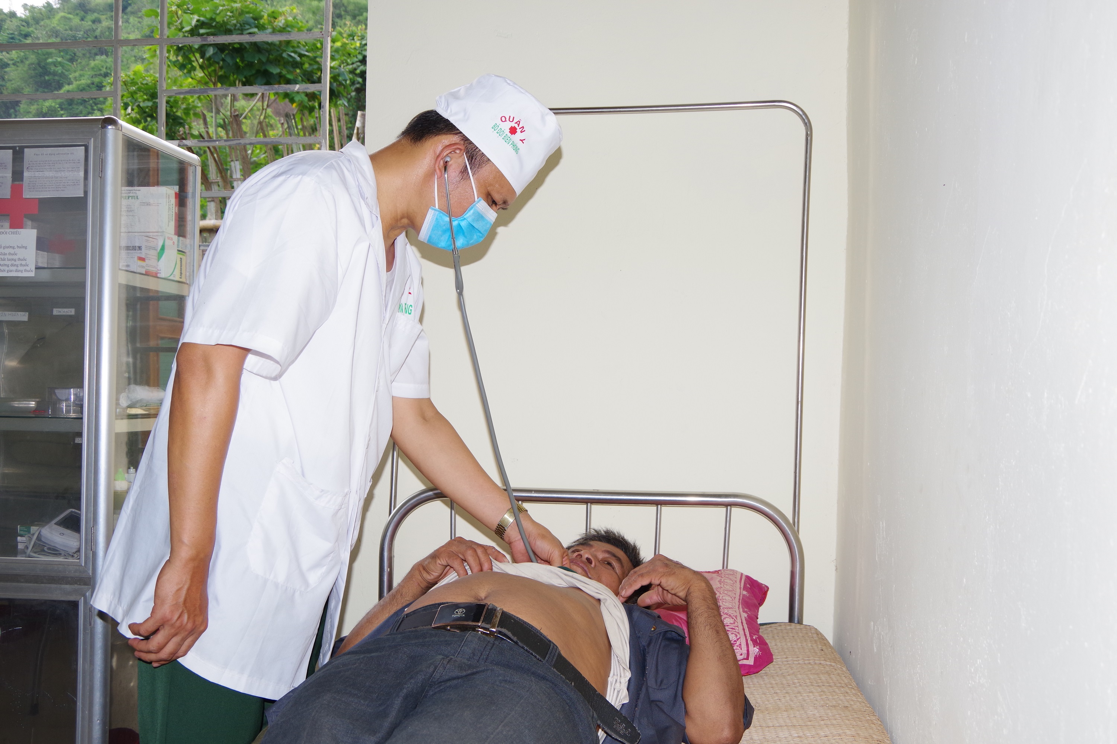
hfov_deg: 60.3
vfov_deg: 42.3
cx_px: 558
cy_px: 372
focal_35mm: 31
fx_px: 962
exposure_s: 1/60
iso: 400
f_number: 5.6
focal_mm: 21
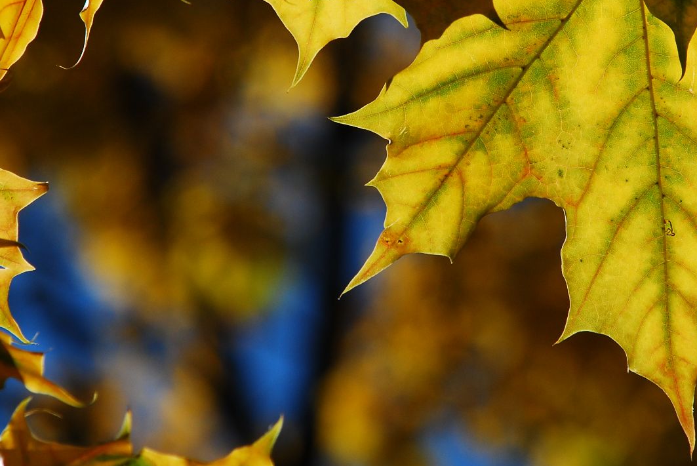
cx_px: 367
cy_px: 58
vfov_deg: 3.5
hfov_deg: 5.3
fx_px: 7557
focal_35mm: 390
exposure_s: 1/1000
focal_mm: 135
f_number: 8
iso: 200
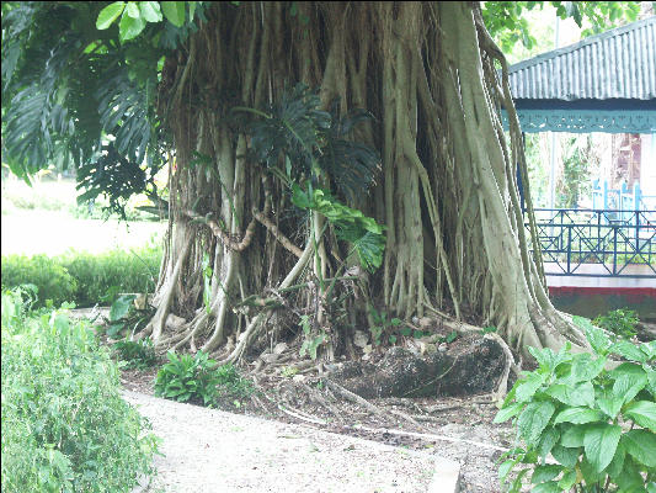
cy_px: 246
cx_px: 328
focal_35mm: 107
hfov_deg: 18.4
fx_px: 2028
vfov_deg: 13.8
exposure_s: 1/60
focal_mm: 26.45
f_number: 3.5
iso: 200
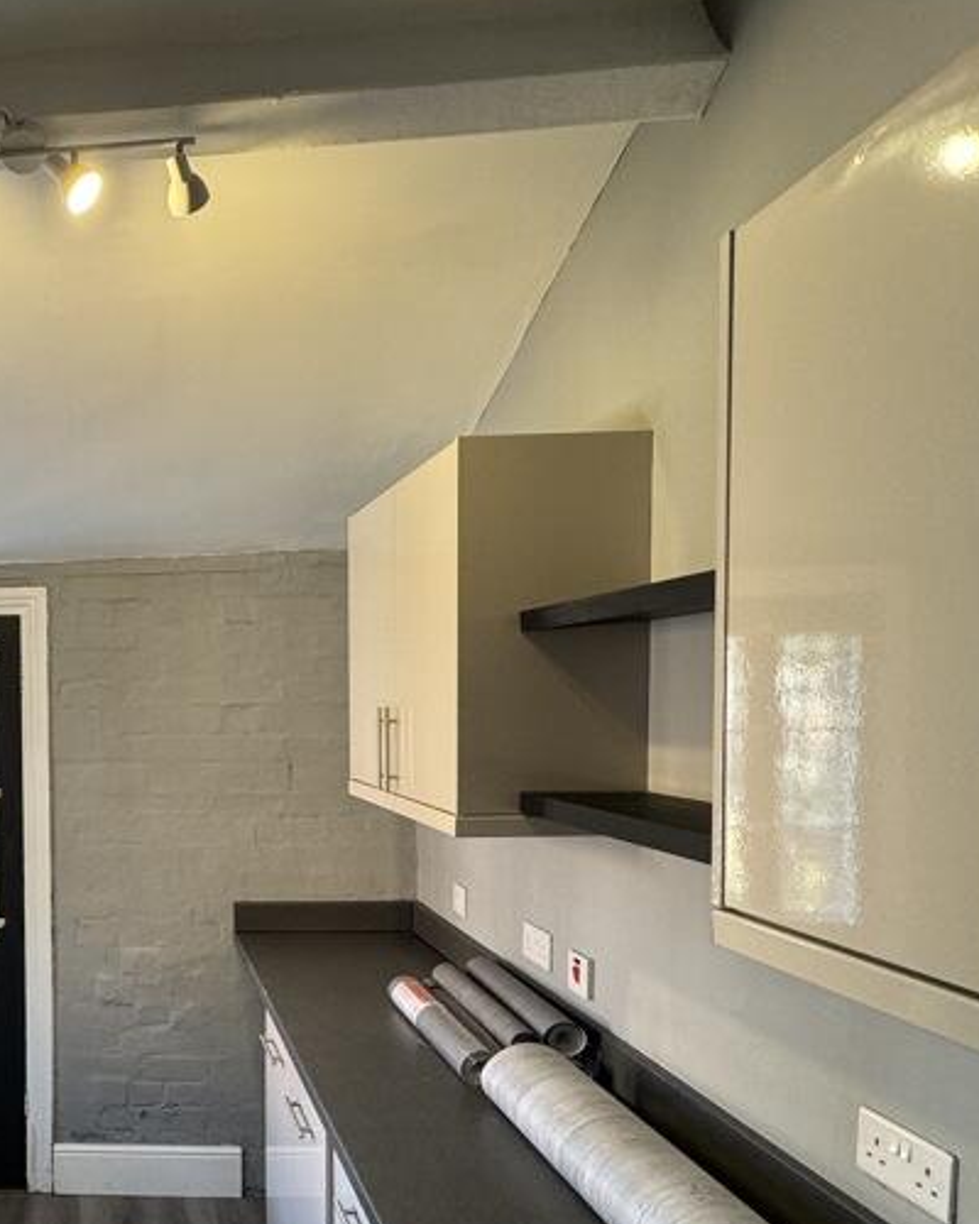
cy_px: 752
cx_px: 64
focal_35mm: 28
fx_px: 1014
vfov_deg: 61.5
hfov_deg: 45.7
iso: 160
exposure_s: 1/100
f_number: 2.2
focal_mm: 2.22
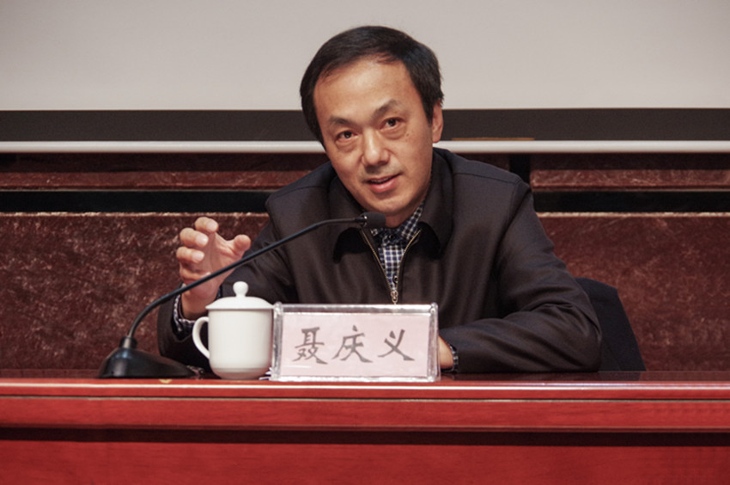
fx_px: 3482
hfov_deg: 12.0
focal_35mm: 172
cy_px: 242
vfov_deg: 8.0
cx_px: 365
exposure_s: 1/200
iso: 1600
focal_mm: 115
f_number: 5.6
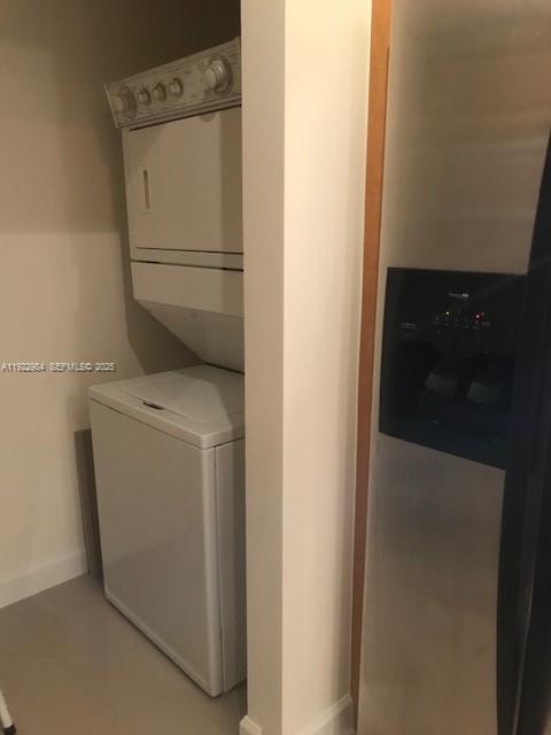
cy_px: 368
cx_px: 276
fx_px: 594
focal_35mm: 28
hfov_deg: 49.7
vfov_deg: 63.4
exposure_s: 1/15
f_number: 1.8
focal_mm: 3.99
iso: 80
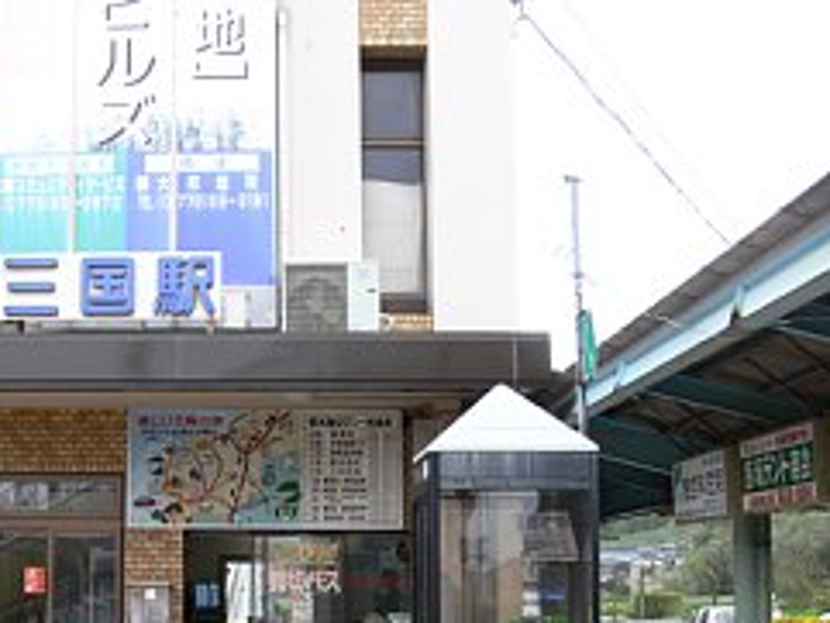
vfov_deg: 25.0
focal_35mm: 58
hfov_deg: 32.2
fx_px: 1391
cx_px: 152
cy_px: 458
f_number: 3.6
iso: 80
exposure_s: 1/50
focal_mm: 7.4
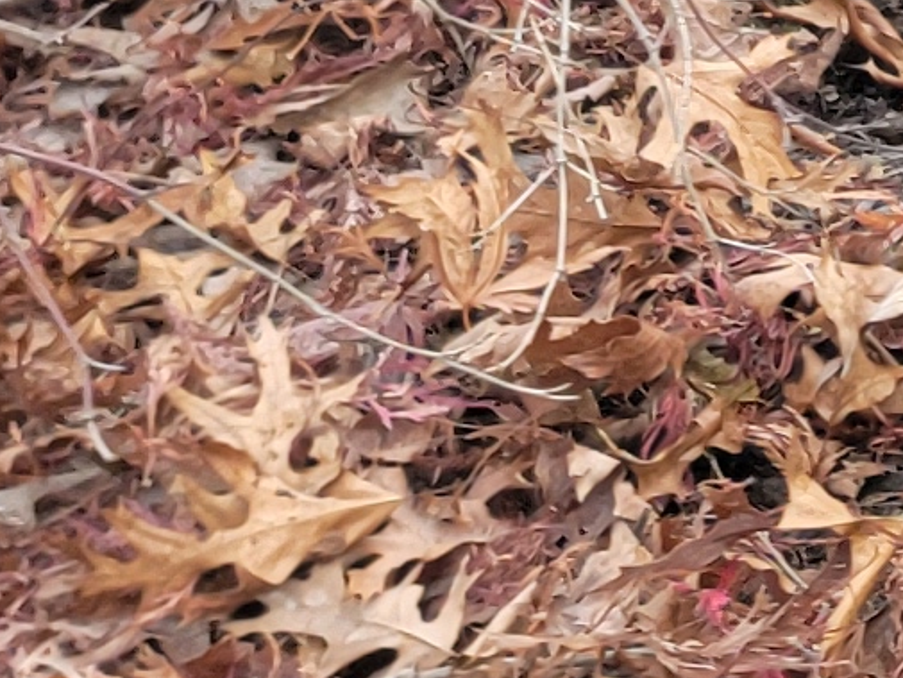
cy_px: -791
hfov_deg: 8.3
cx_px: 2995
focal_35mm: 190
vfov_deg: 7.4
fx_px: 4958
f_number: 1.8
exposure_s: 1/120
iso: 25
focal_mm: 6.7
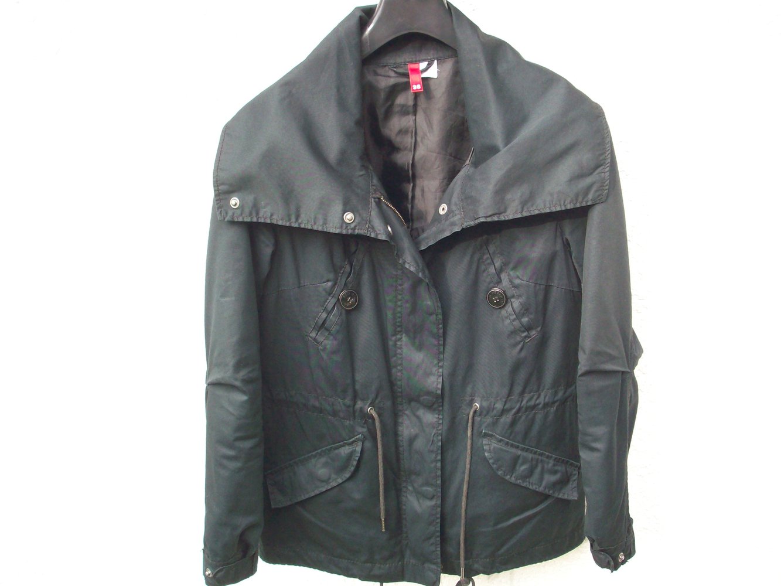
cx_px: 390
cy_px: 293
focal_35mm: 37
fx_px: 835
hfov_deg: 50.1
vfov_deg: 38.7
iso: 129
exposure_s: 1/128
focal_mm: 6.2
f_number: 2.8
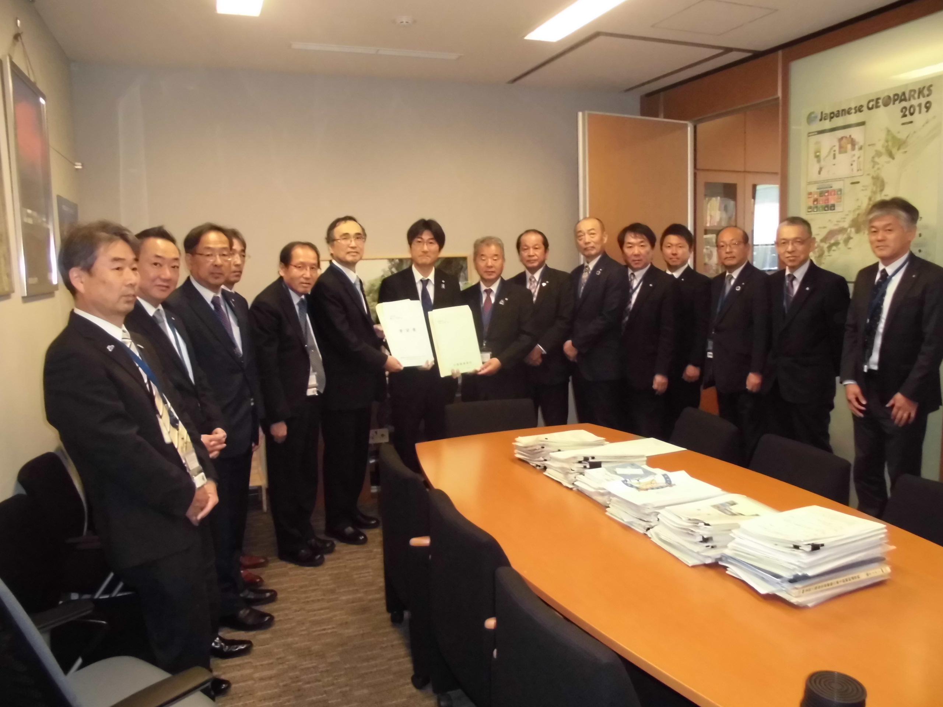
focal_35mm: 26
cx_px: 472
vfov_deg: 53.1
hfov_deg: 67.3
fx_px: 708
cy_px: 354
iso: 400
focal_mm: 4.6
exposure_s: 1/50
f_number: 3.5
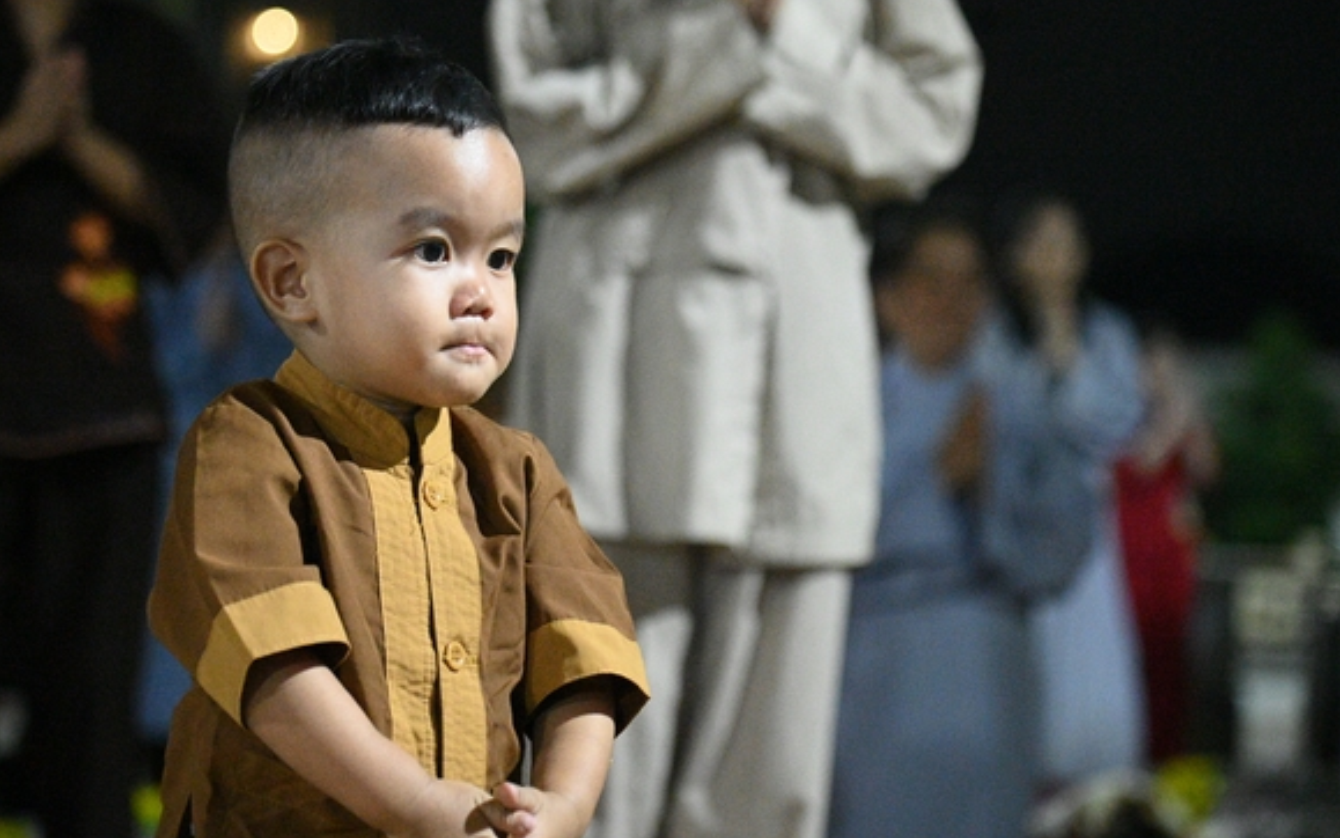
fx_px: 4675
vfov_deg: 10.2
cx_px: 639
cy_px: 368
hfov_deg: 16.3
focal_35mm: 128
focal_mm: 112
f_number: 4
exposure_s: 1/200
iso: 25600
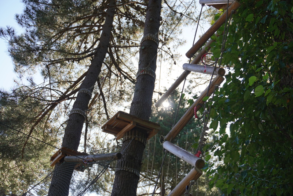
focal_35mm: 46
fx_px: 379
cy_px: 98
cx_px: 146
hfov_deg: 42.3
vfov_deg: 29.0
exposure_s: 1/160
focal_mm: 31
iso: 100
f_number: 5.6
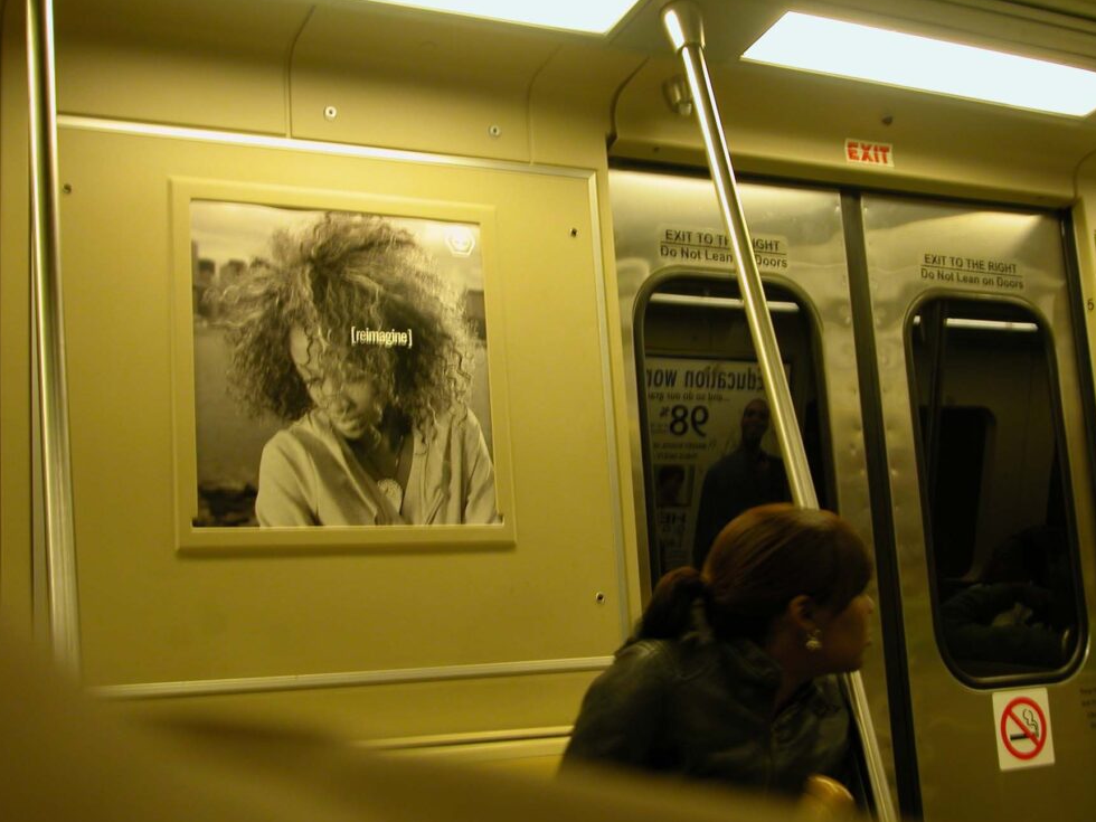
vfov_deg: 30.9
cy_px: 408
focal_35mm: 47
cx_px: 547
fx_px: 1488
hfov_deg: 40.4
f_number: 3.3
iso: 100
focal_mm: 11.4
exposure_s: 1/8
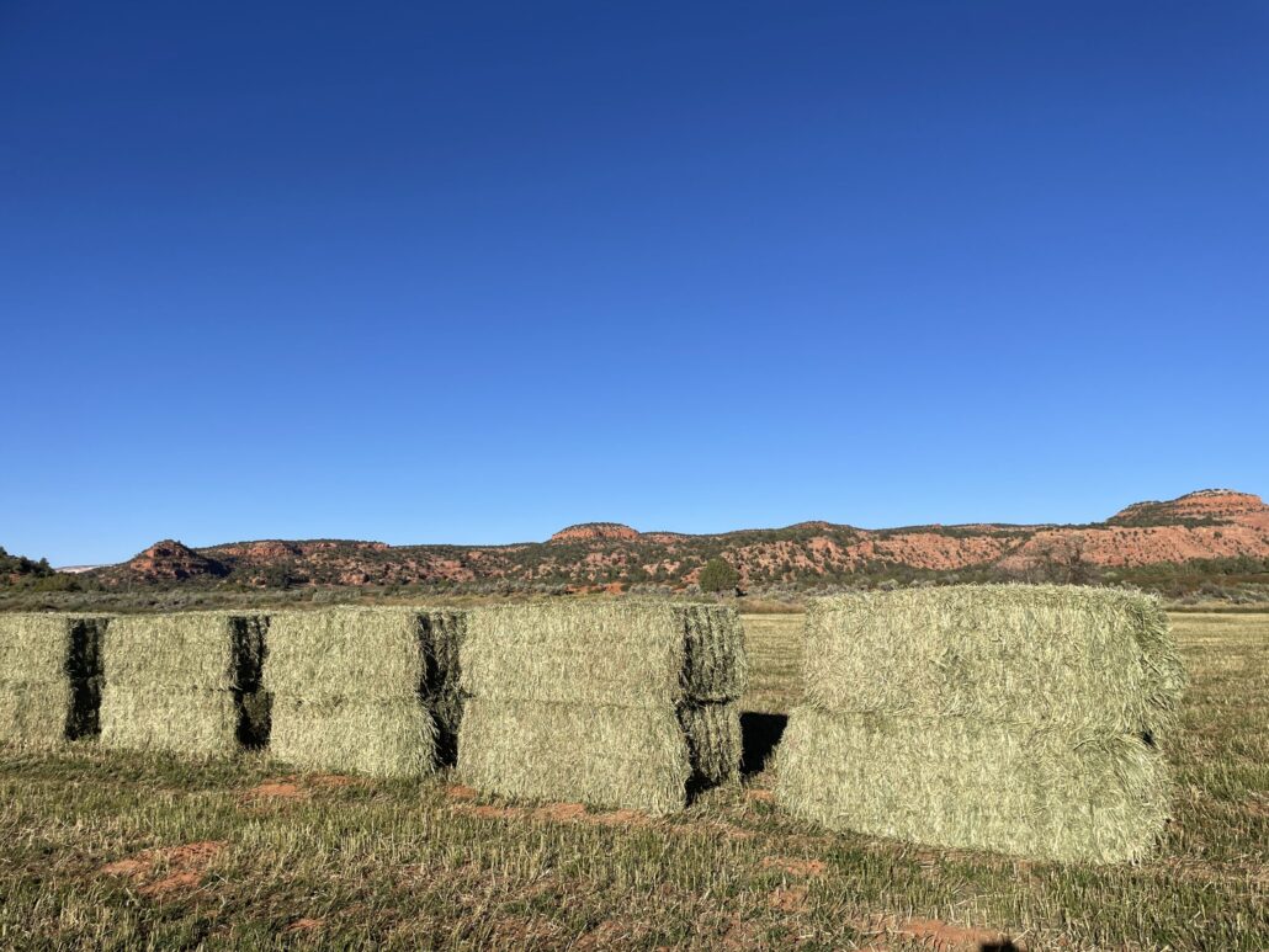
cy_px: 476
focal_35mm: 26
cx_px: 634
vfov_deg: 53.1
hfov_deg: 67.3
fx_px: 953
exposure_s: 1/4651
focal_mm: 4.2
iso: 32
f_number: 1.6
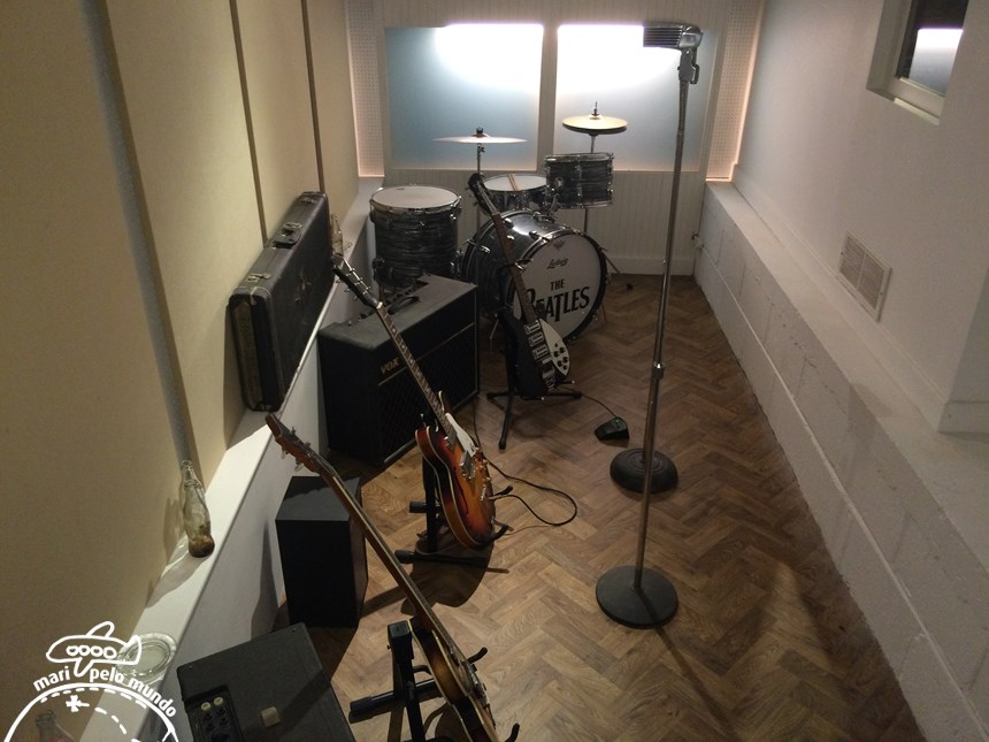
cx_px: 494
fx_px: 829
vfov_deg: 48.2
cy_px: 371
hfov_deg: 61.7
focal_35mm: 29
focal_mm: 4.15
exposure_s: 1/33
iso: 200
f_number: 2.2
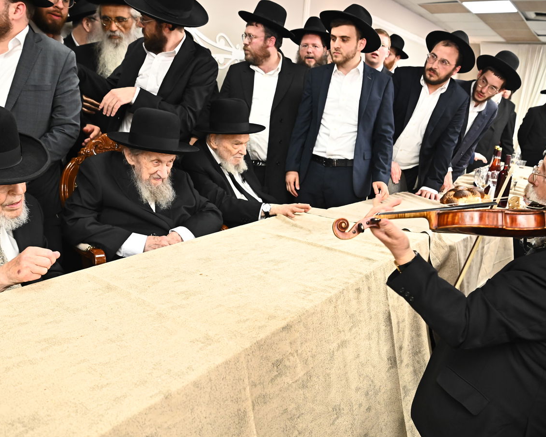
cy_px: 218
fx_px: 453
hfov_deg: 62.2
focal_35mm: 28
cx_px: 276
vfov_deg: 51.5
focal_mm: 24
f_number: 5
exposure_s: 1/200
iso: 3200
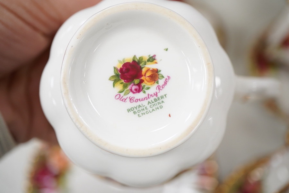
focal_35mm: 45
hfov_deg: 43.6
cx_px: 144
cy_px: 96
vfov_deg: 29.9
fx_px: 361
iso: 1000
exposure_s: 1/125
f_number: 6.3
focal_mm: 30
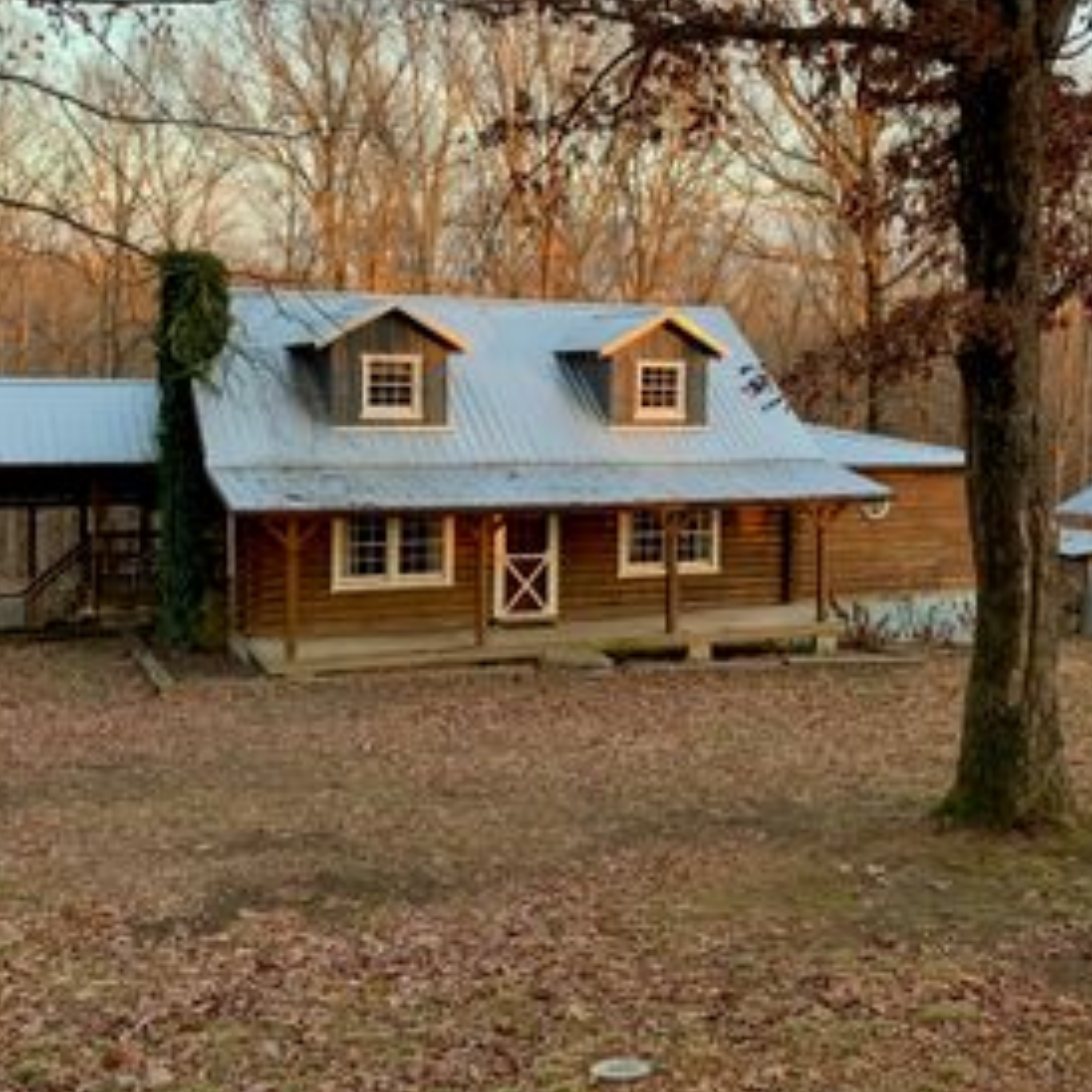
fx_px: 1499
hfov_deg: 39.7
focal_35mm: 42
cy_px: 492
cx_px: 705
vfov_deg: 40.0
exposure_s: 1/121
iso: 50
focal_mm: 4.25
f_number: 1.8
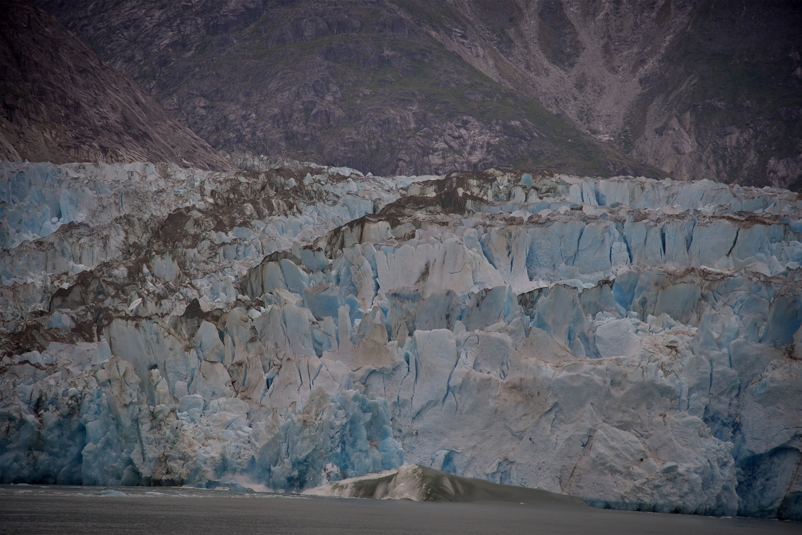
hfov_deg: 17.1
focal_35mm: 120
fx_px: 2674
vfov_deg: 11.4
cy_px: 268
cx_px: 401
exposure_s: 1/250
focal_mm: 120
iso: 140
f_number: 4
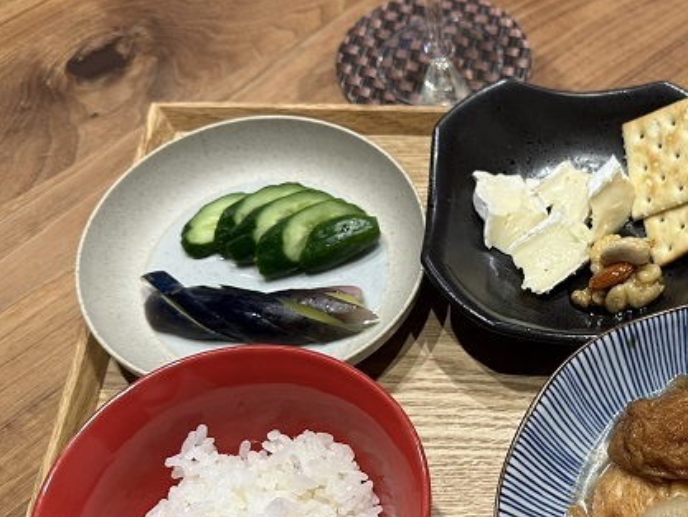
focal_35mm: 46
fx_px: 915
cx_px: 582
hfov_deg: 39.1
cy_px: 349
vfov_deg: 31.3
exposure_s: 1/50
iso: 160
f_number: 1.78
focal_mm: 6.86
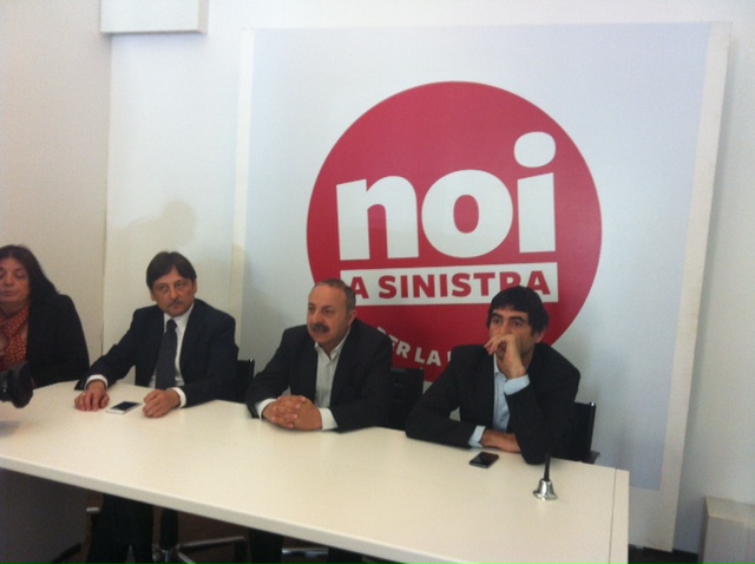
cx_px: 378
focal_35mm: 35
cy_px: 282
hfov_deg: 52.7
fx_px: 762
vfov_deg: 40.6
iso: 100
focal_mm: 3.85
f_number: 2.8
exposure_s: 1/15
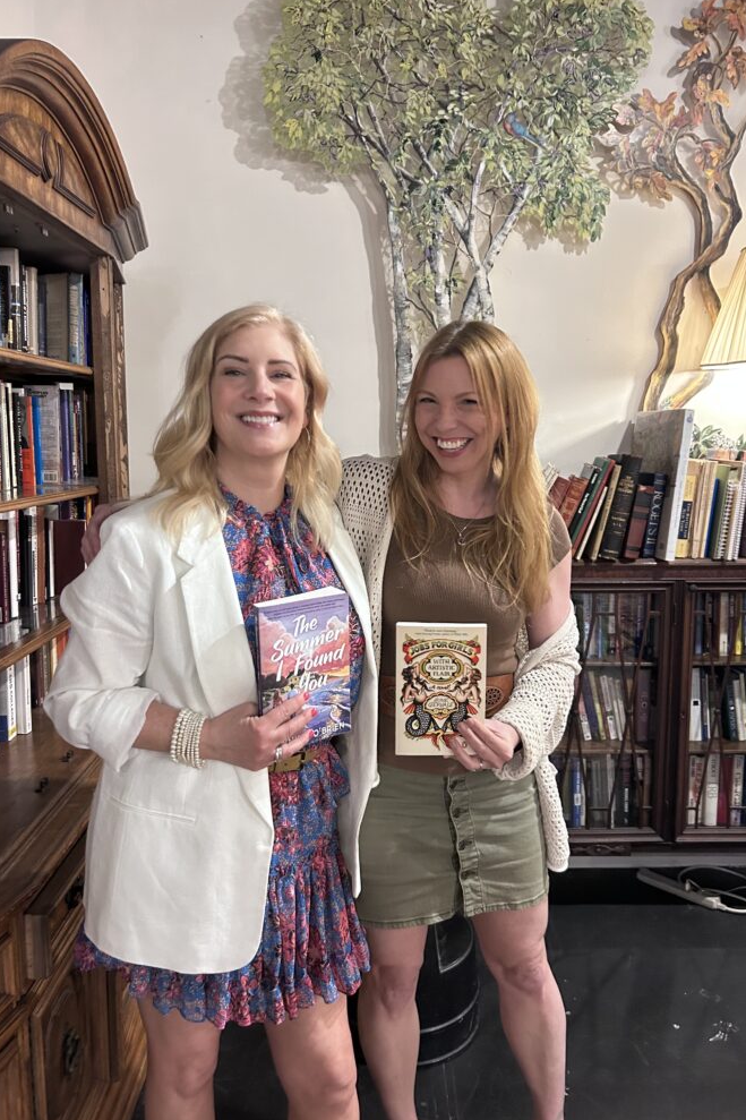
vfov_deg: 65.5
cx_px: 376
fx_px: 871
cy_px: 550
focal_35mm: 28
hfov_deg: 46.4
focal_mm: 5.7
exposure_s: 1/40
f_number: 1.5
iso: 400
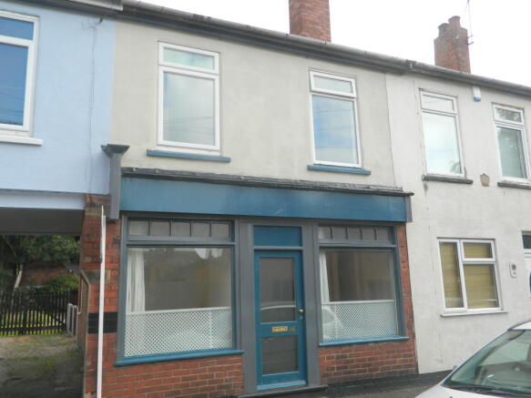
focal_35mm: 31
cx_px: 266
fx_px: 475
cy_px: 199
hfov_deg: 58.4
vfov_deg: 45.4
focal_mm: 5.6
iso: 80
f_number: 3.2
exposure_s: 1/250
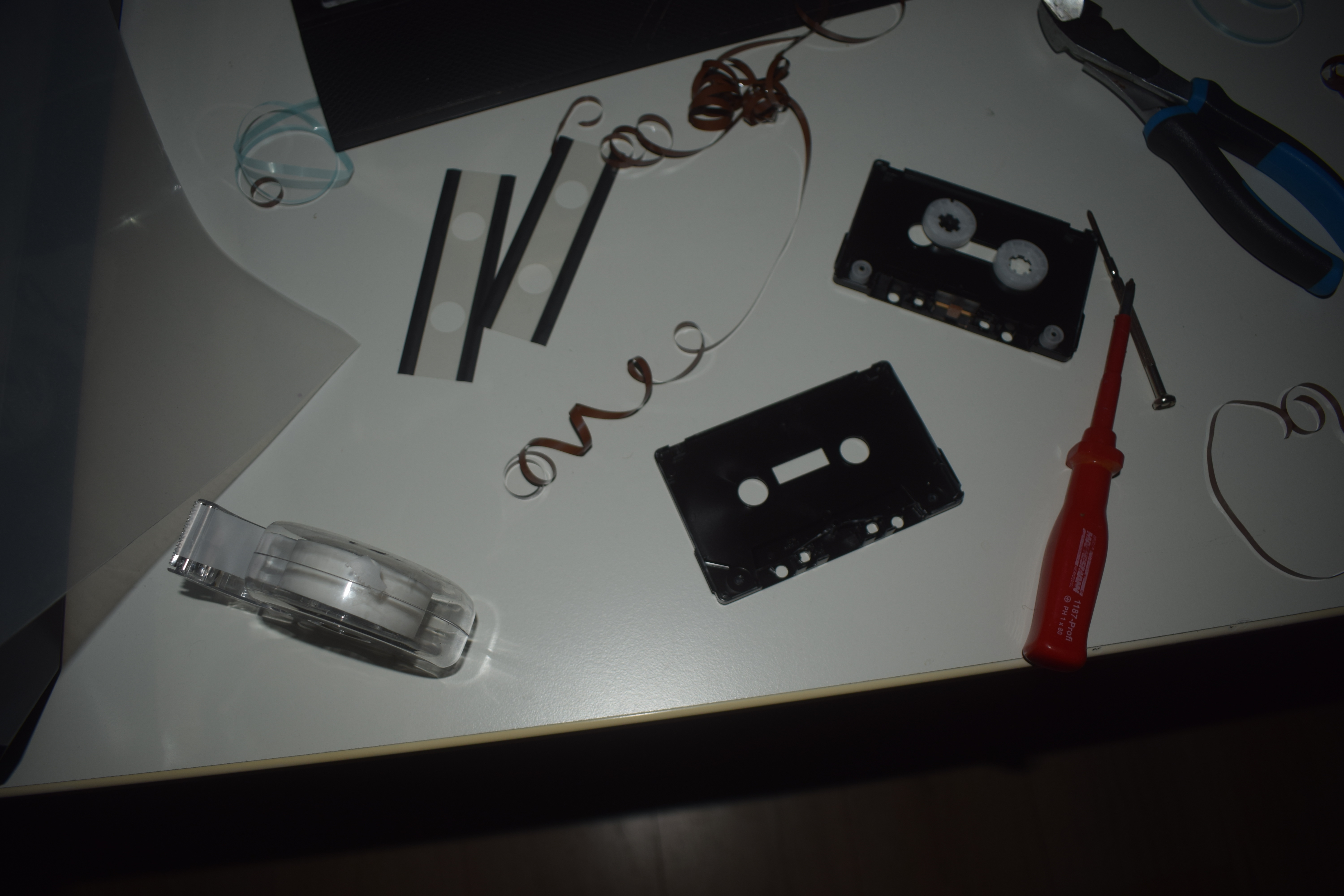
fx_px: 1008
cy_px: 448
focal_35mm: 27
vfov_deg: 47.9
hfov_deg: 67.4
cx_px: 672
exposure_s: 1/60
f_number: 3.5
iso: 100
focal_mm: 18
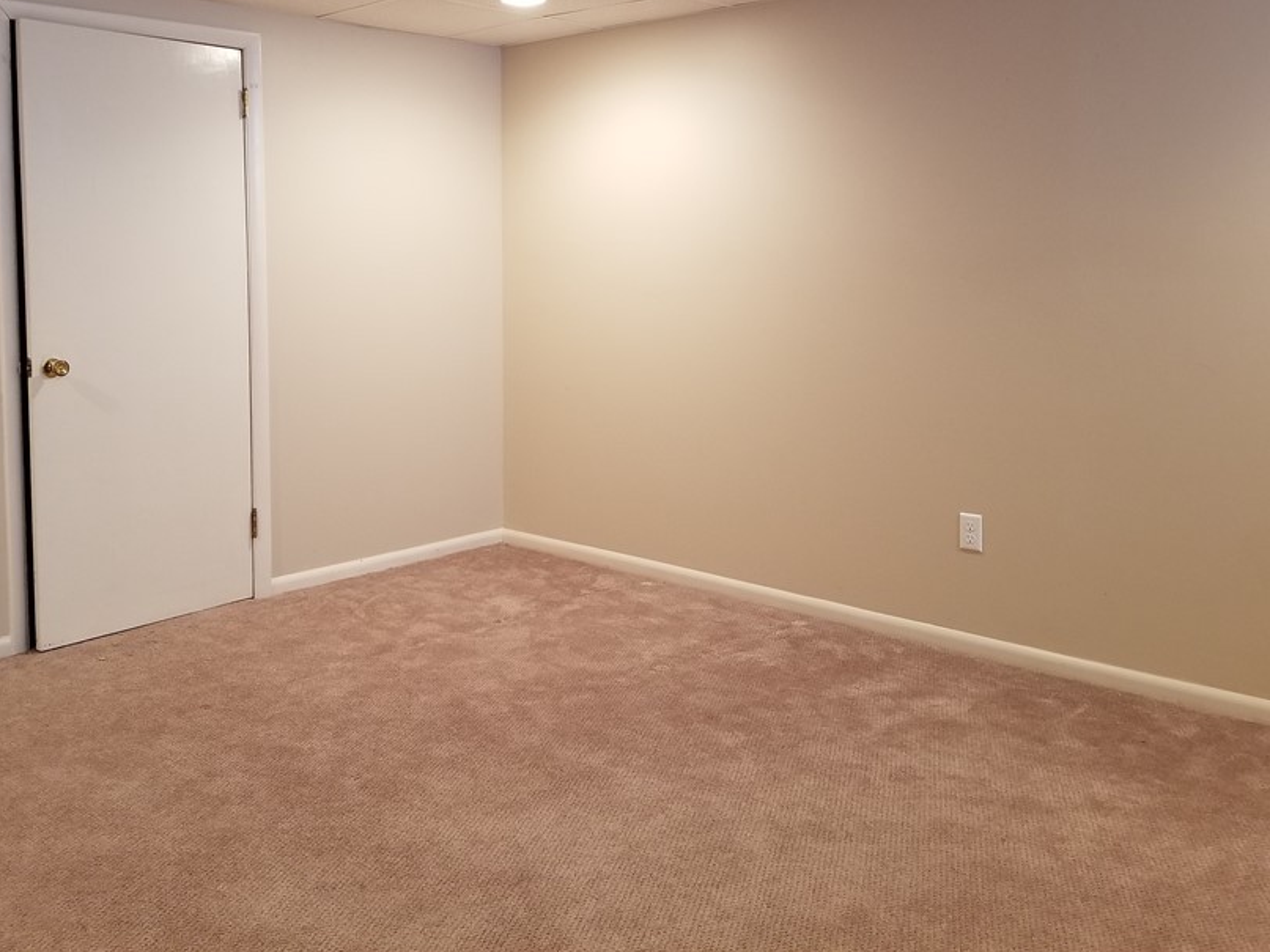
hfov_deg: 55.1
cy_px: 352
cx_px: 540
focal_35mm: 33
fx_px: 1211
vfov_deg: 42.6
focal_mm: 4.25
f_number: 1.7
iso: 200
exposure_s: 1/24
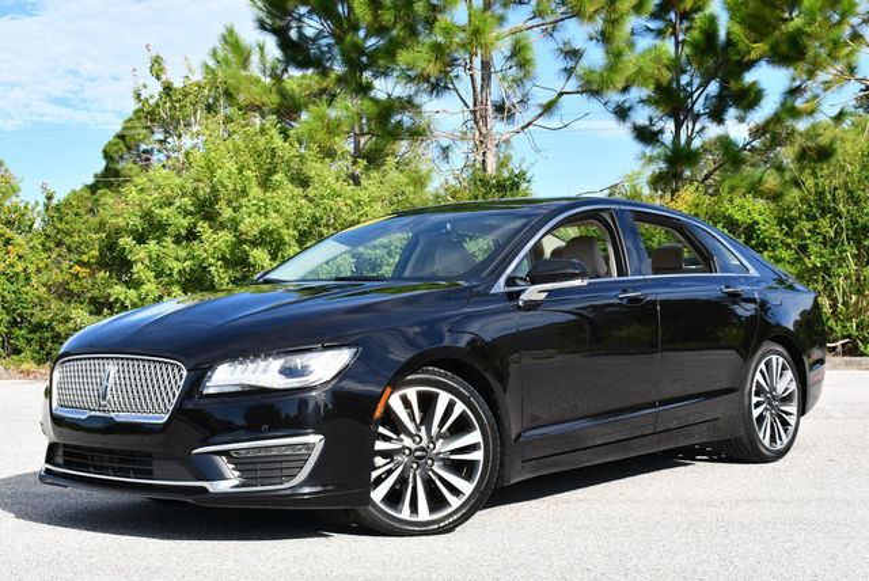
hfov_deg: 34.5
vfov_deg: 23.4
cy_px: 290
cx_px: 434
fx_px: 1401
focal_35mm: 58
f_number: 8
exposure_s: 1/250
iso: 125
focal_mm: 29
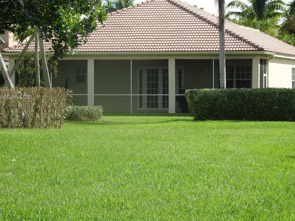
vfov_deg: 9.0
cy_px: 98
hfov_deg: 12.0
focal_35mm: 165
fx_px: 1406
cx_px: 151
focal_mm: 20.96
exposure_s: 1/250
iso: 80
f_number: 5.6
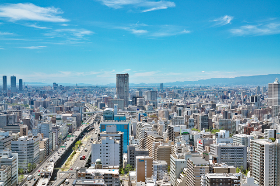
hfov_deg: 50.7
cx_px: 140
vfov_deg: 35.0
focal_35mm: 38
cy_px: 93
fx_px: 295
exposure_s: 1/320
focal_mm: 38
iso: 125
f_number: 10
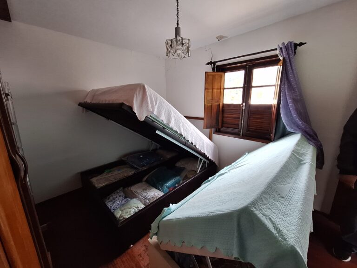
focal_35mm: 13
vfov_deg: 89.9
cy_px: 134
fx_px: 134
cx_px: 178
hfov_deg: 106.2
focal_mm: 1.74
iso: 160
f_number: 2.2
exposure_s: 1/40
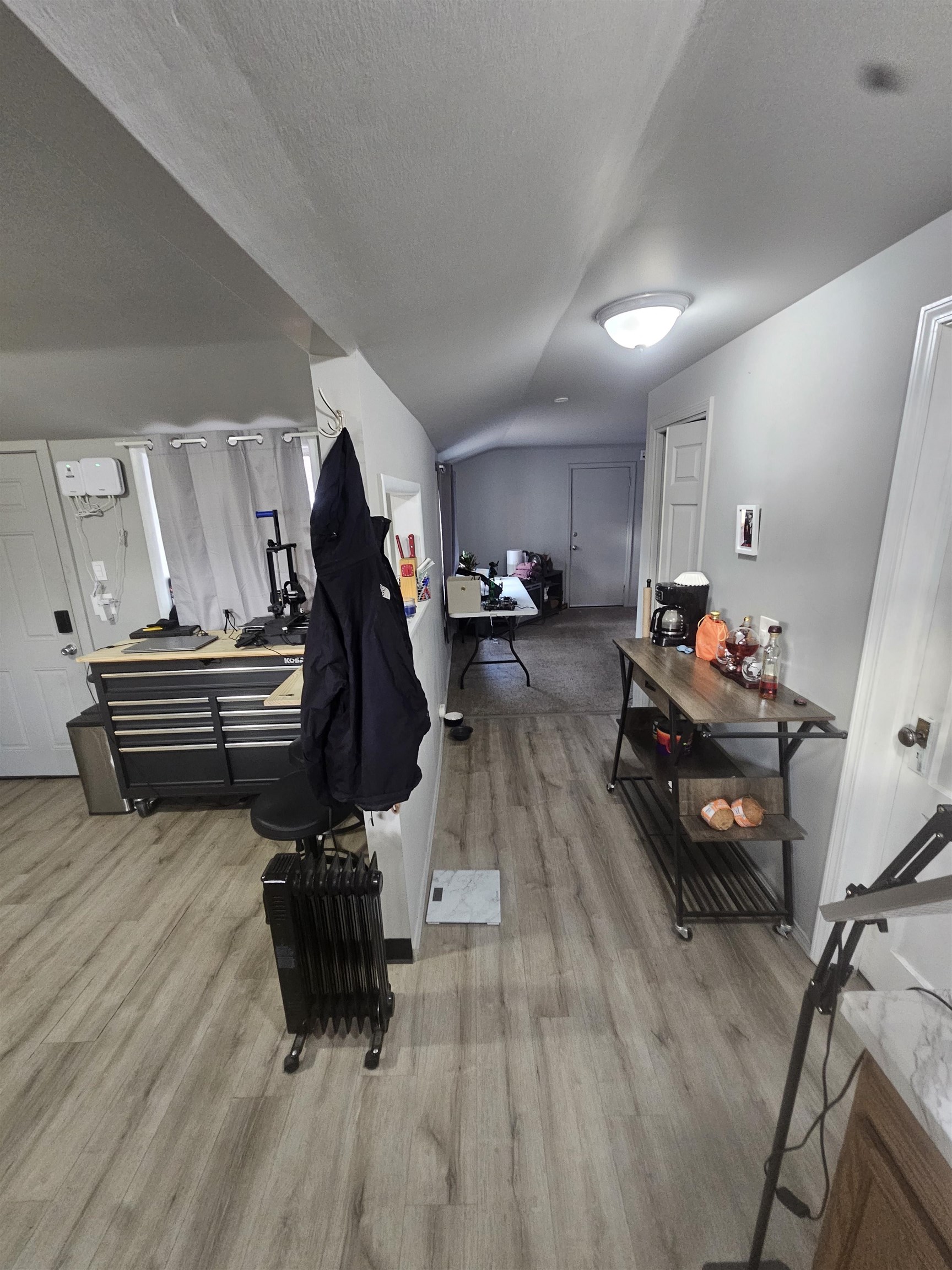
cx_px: 476
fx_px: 477
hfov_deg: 89.9
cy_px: 635
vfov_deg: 106.2
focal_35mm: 13
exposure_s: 1/30
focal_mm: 2.2
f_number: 2.2
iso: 400
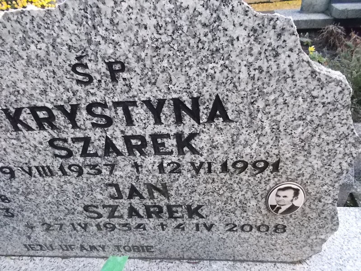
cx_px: 180
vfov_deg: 53.1
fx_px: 271
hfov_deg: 67.3
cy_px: 136
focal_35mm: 26
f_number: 3.2
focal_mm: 4.6
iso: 400
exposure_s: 1/160
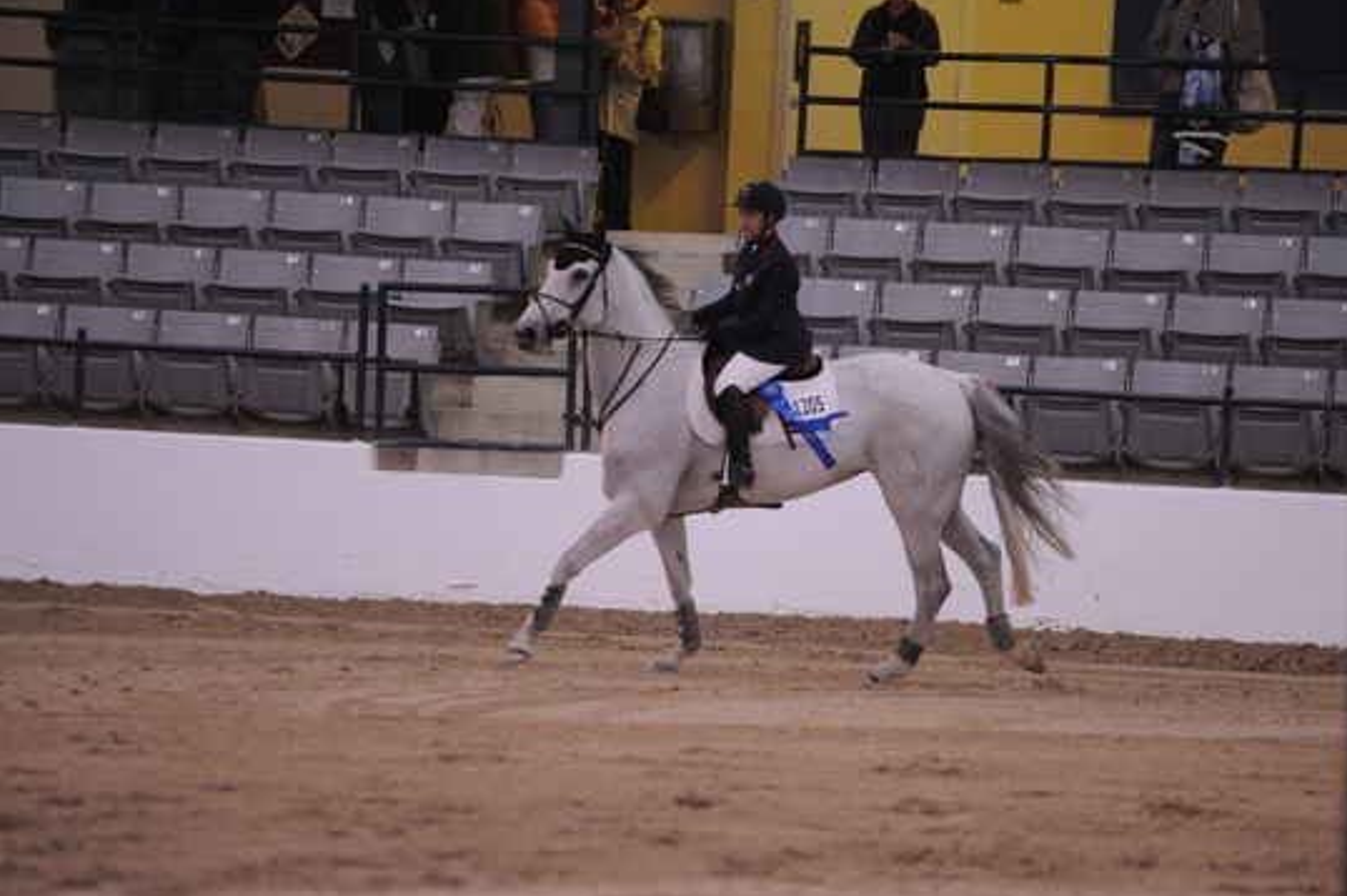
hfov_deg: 8.7
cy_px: 483
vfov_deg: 5.8
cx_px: 719
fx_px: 8899
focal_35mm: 238
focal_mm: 200
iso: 5000
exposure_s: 1/400
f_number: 2.8
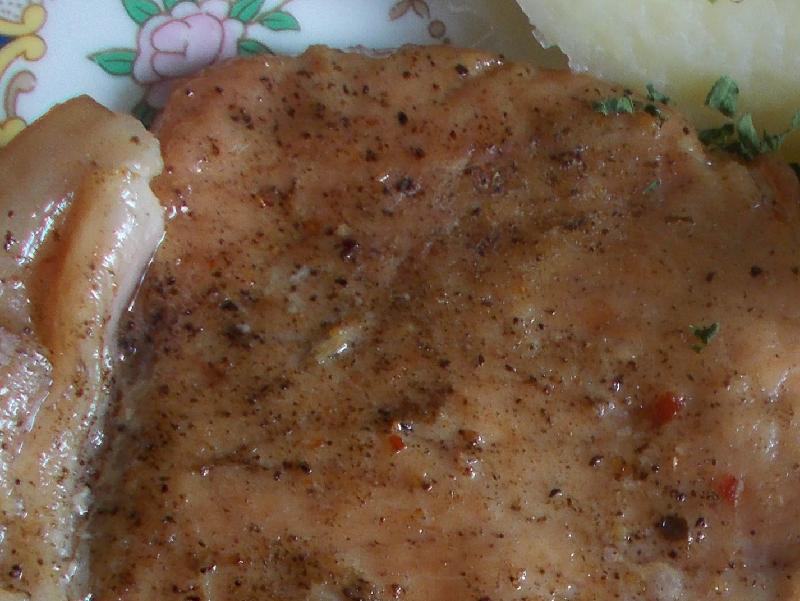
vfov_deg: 16.7
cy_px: 767
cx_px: 838
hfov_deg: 22.2
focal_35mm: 84
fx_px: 1942
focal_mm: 4.6
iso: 100
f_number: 3.2
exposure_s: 1/25
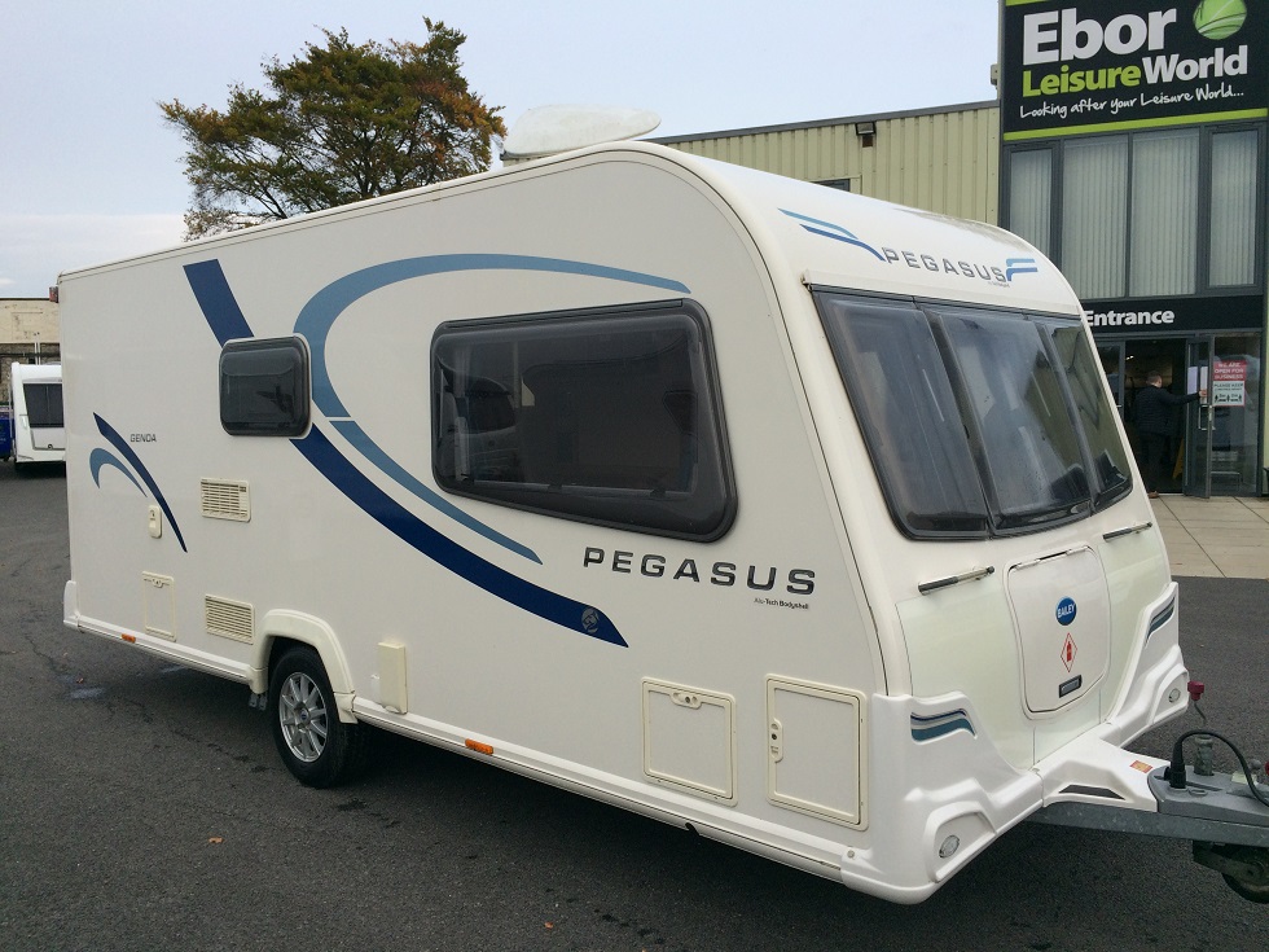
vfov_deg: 48.2
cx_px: 634
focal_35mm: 29
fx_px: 1063
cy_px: 476
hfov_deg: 61.7
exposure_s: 1/892
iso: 32
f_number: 2.2
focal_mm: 4.15
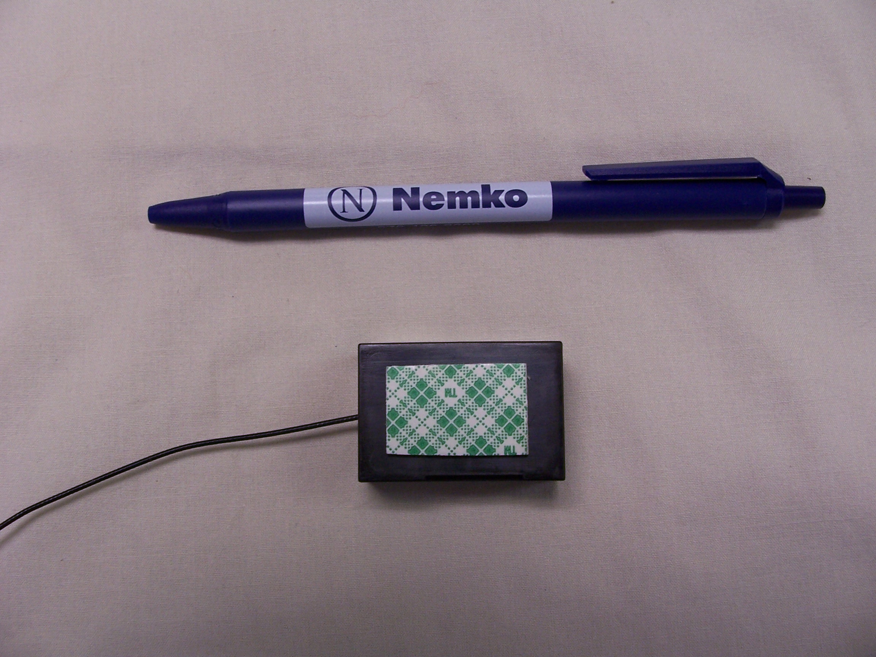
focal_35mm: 35
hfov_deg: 52.6
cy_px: 328
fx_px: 886
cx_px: 438
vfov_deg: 40.7
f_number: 2.8
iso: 100
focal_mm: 6
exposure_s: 1/30
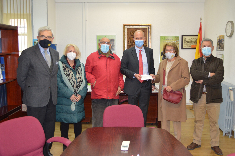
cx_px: 118
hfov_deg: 53.2
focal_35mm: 36
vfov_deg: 36.8
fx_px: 235
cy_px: 78
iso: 1000
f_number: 4
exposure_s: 1/60
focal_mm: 24
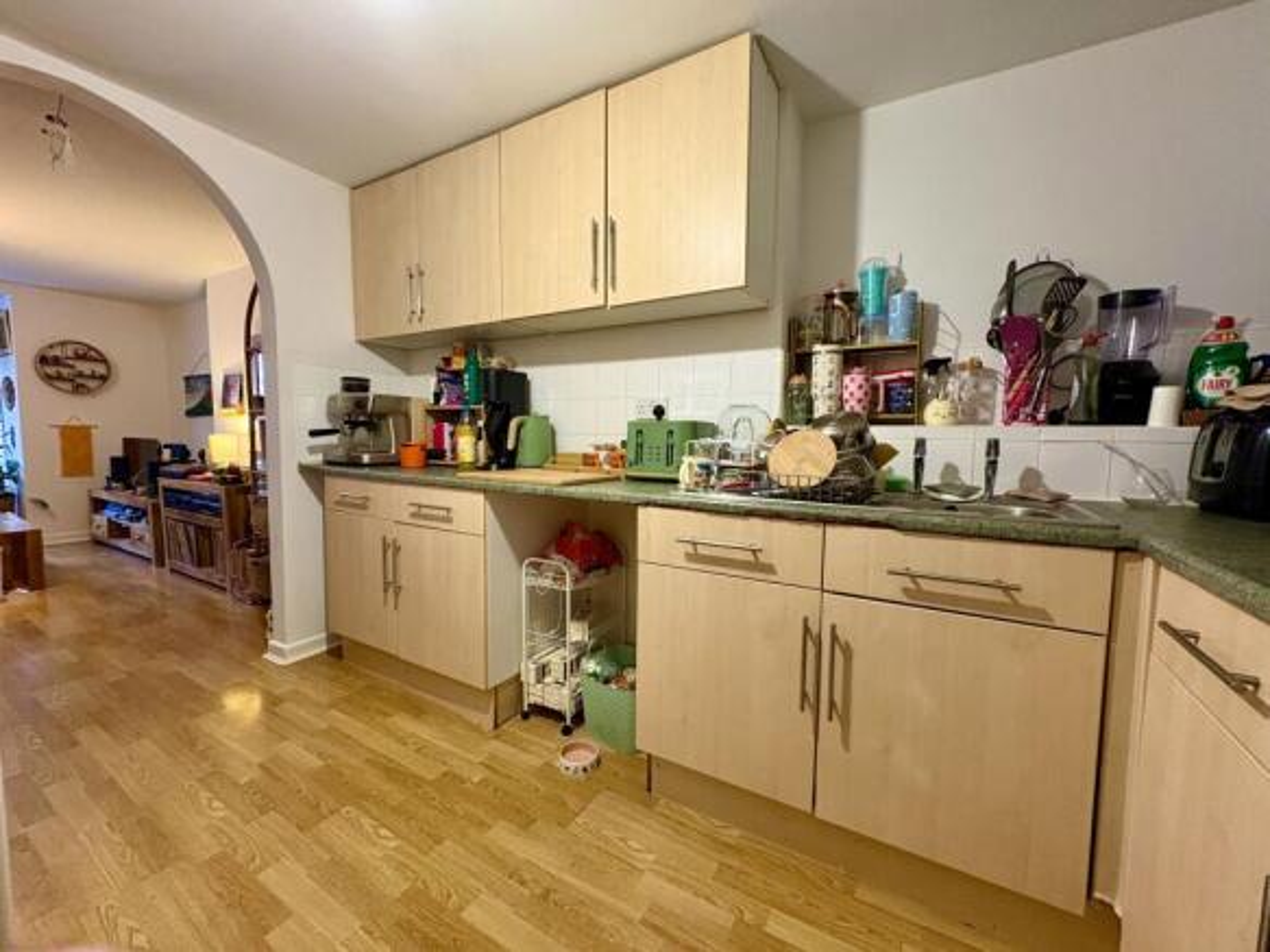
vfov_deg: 85.7
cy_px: 476
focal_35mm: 14
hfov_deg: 102.1
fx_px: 514
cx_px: 635
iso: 320
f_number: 2.2
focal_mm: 2.22
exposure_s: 1/50
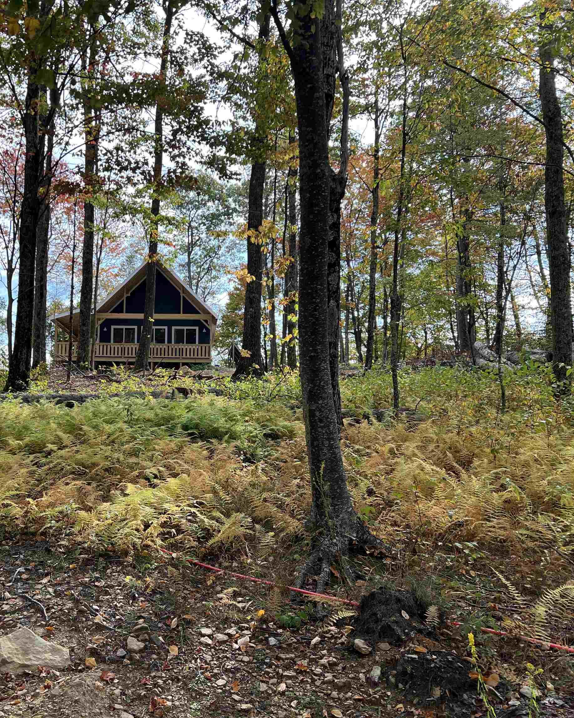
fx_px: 722
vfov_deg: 52.8
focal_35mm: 34
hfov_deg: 42.0
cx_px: 140
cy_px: 360
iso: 50
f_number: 1.5
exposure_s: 1/1068
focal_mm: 5.7
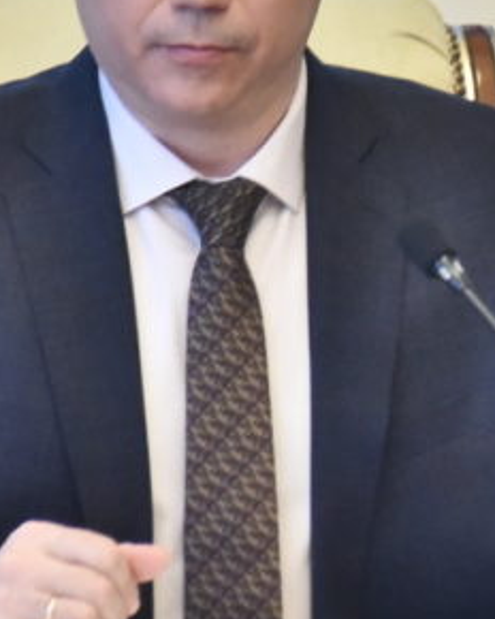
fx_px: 18184
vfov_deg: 1.9
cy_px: 225
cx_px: 393
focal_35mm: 993
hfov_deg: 1.6
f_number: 10
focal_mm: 300
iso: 8000
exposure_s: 1/125
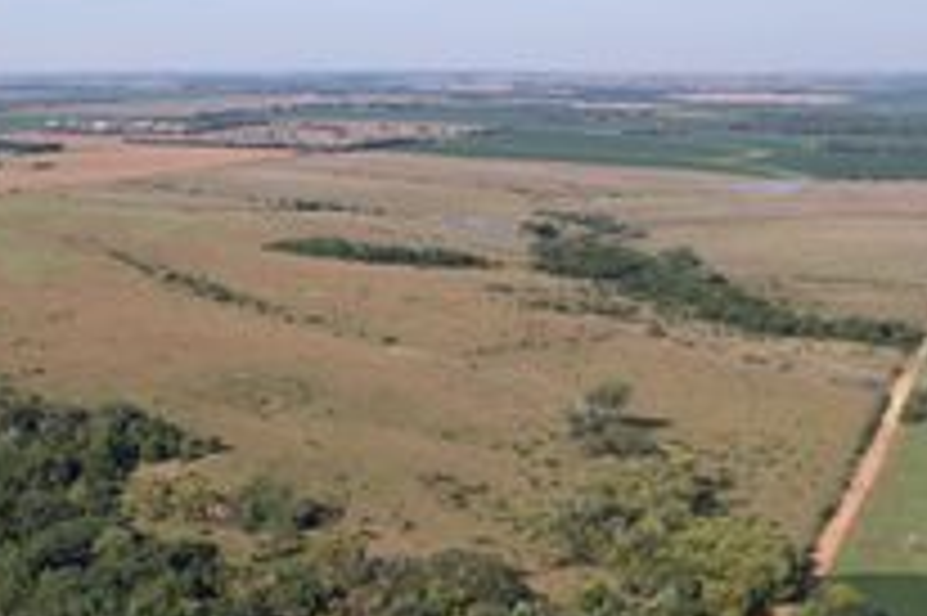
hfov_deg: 38.8
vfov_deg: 28.9
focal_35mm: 46
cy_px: 443
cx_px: 43
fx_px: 1184
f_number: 2.8
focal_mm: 8.38
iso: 100
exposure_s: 1/100
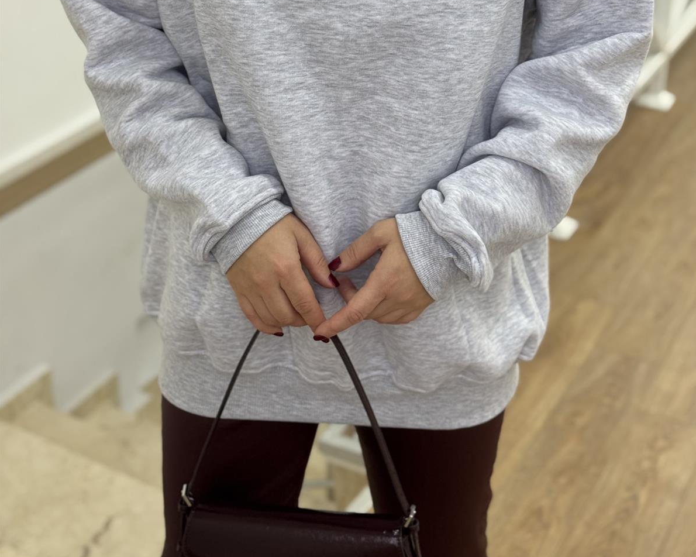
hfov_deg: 30.0
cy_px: 113
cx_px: 350
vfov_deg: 23.9
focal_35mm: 63
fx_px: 1298
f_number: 1.78
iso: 125
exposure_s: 1/100
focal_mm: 6.76
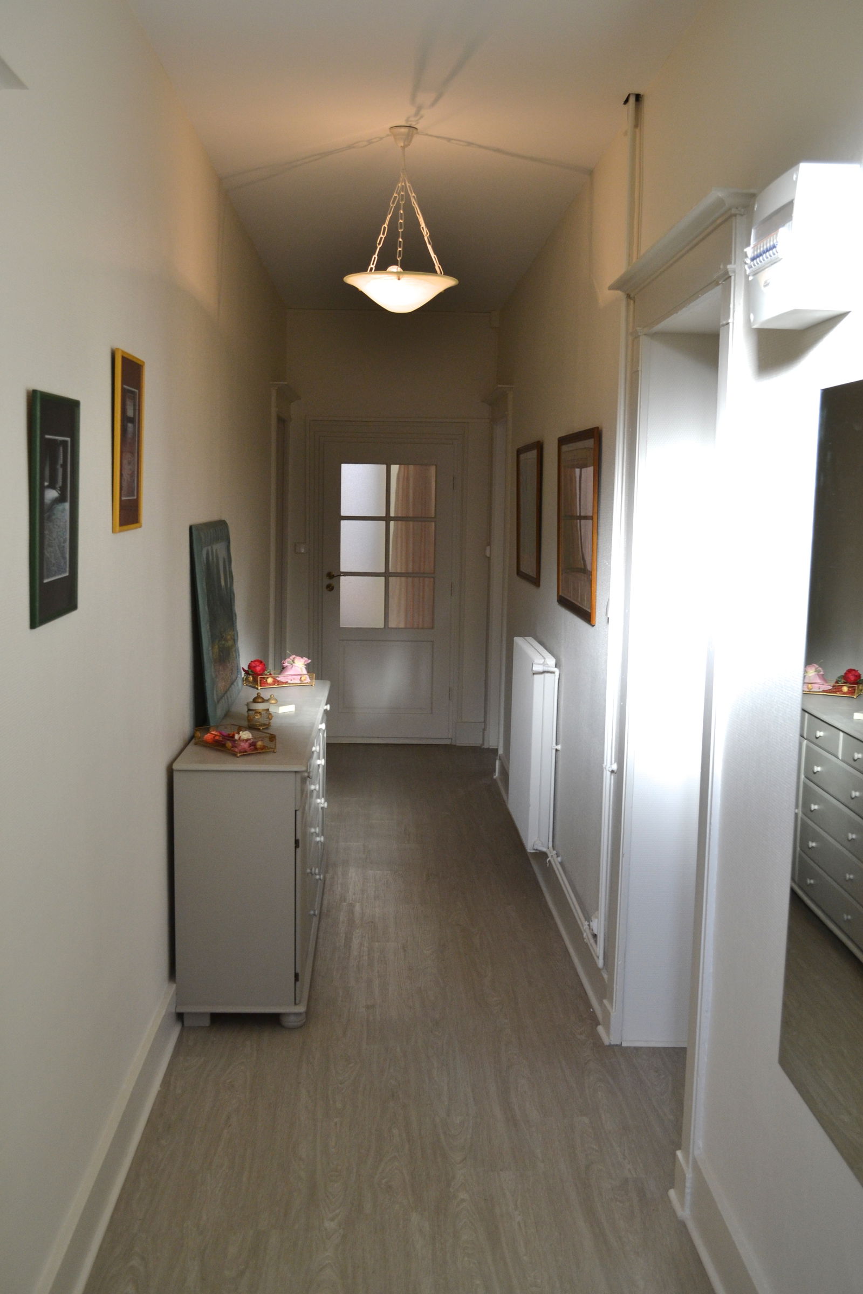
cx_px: 432
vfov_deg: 53.1
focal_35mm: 36
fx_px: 1294
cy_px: 647
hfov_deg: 36.9
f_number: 5.6
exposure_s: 1/125
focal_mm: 24
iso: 400
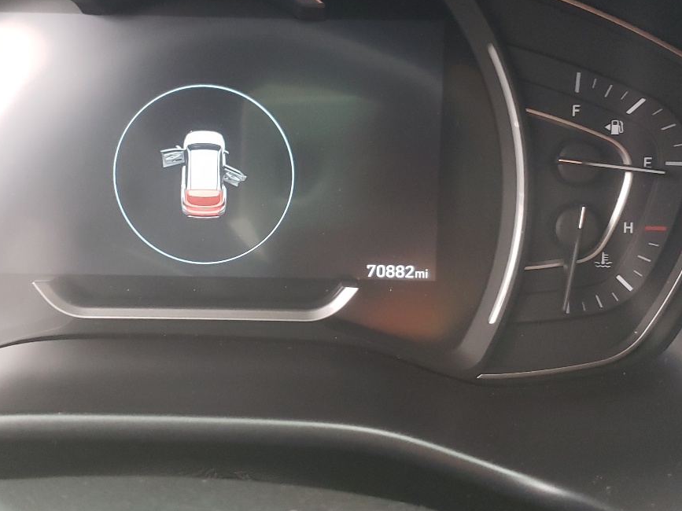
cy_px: 222
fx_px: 946
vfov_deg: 30.2
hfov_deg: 39.5
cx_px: 280
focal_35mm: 48
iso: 200
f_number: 1.5
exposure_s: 1/60.2
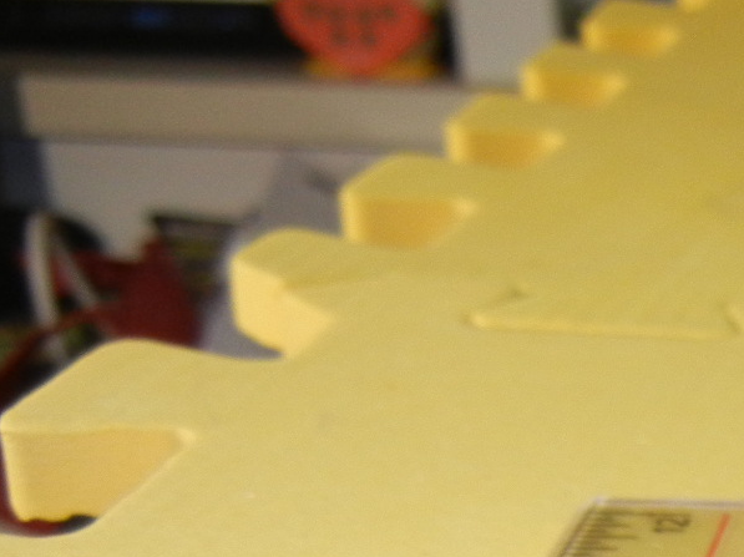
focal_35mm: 103
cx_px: 1195
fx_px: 2212
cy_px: 940
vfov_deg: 13.2
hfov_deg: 16.9
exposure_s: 1/30
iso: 200
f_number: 3.5
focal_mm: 5.4
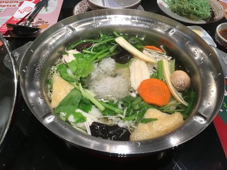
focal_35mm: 29
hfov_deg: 61.7
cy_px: 85
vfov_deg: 48.2
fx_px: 190
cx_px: 114
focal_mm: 4.15
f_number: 2.2
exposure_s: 1/33
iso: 80
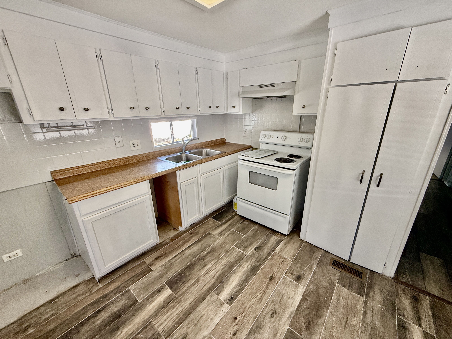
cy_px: 170
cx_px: 226
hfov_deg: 102.1
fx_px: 183
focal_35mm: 14
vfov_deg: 85.7
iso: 125
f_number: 2.2
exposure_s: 1/120
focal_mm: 2.22
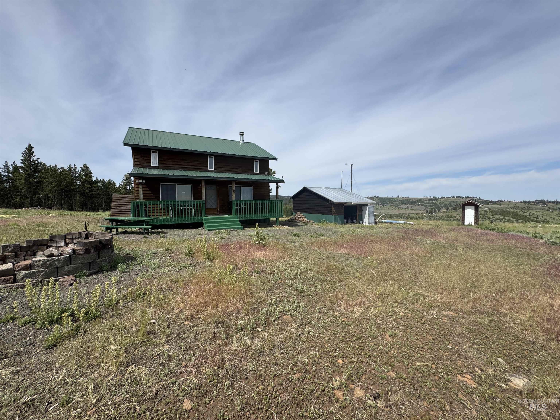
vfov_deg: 85.7
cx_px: 280
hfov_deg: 102.1
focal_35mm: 14
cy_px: 210
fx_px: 226
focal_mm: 2.22
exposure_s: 1/2273
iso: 50
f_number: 2.2
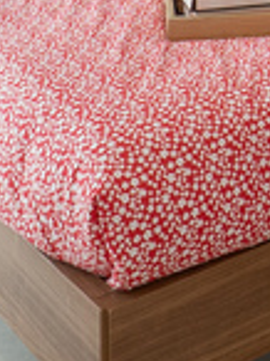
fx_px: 928
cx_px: 384
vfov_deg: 18.4
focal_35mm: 89
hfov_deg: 15.5
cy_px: -240
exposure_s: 1/30
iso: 320
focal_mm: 10
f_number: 8
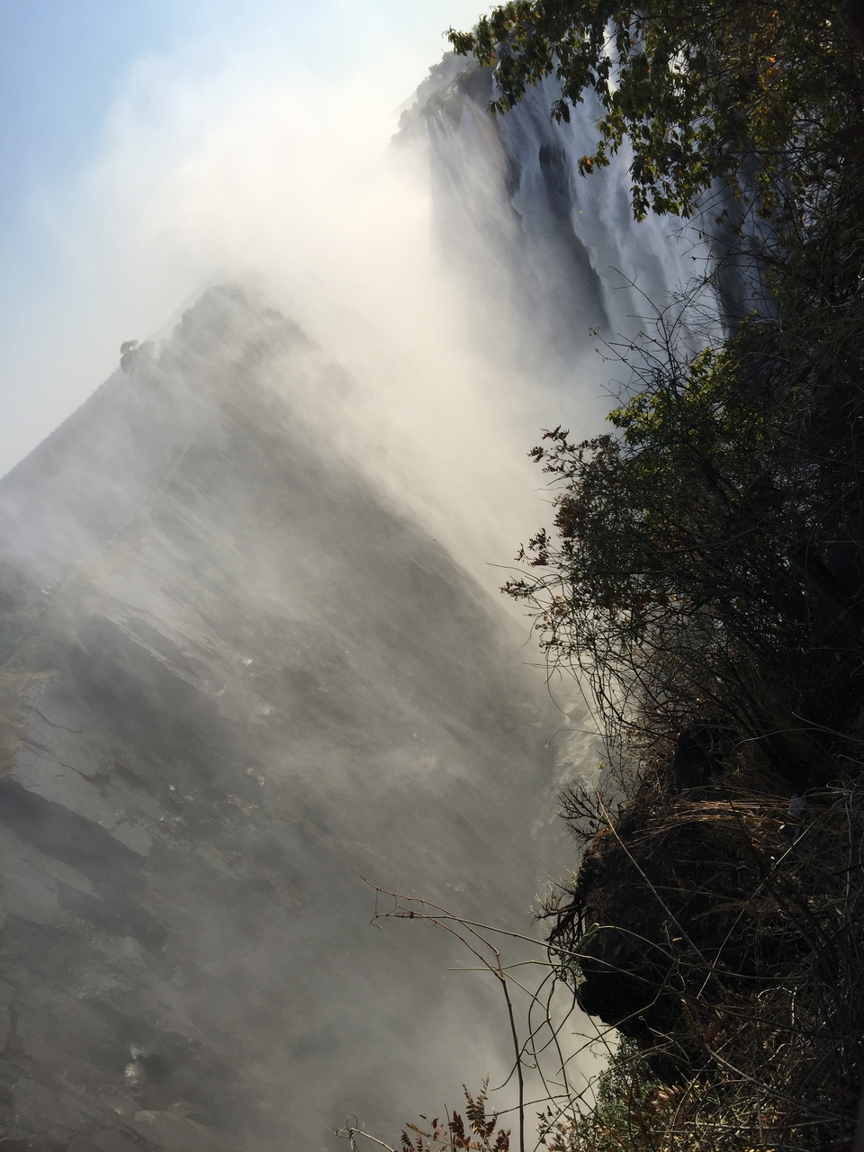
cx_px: 432
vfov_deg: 61.7
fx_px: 965
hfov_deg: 48.2
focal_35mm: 29
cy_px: 576
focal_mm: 4.15
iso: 32
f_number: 2.2
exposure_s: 1/3300
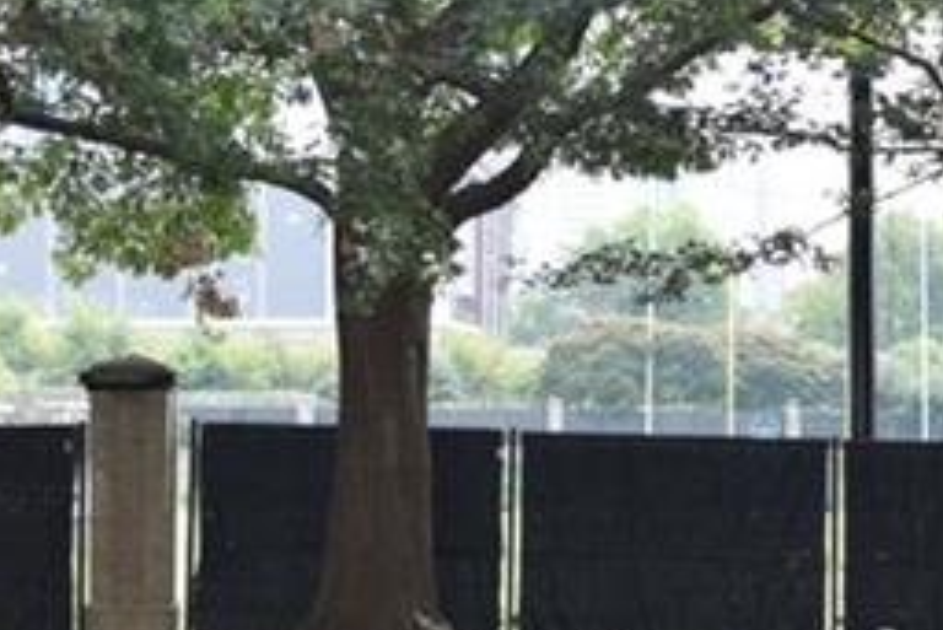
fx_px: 2830
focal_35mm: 108
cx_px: 722
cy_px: 413
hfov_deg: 18.8
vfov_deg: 12.7
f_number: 3.5
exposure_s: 1/200
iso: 100
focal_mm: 18
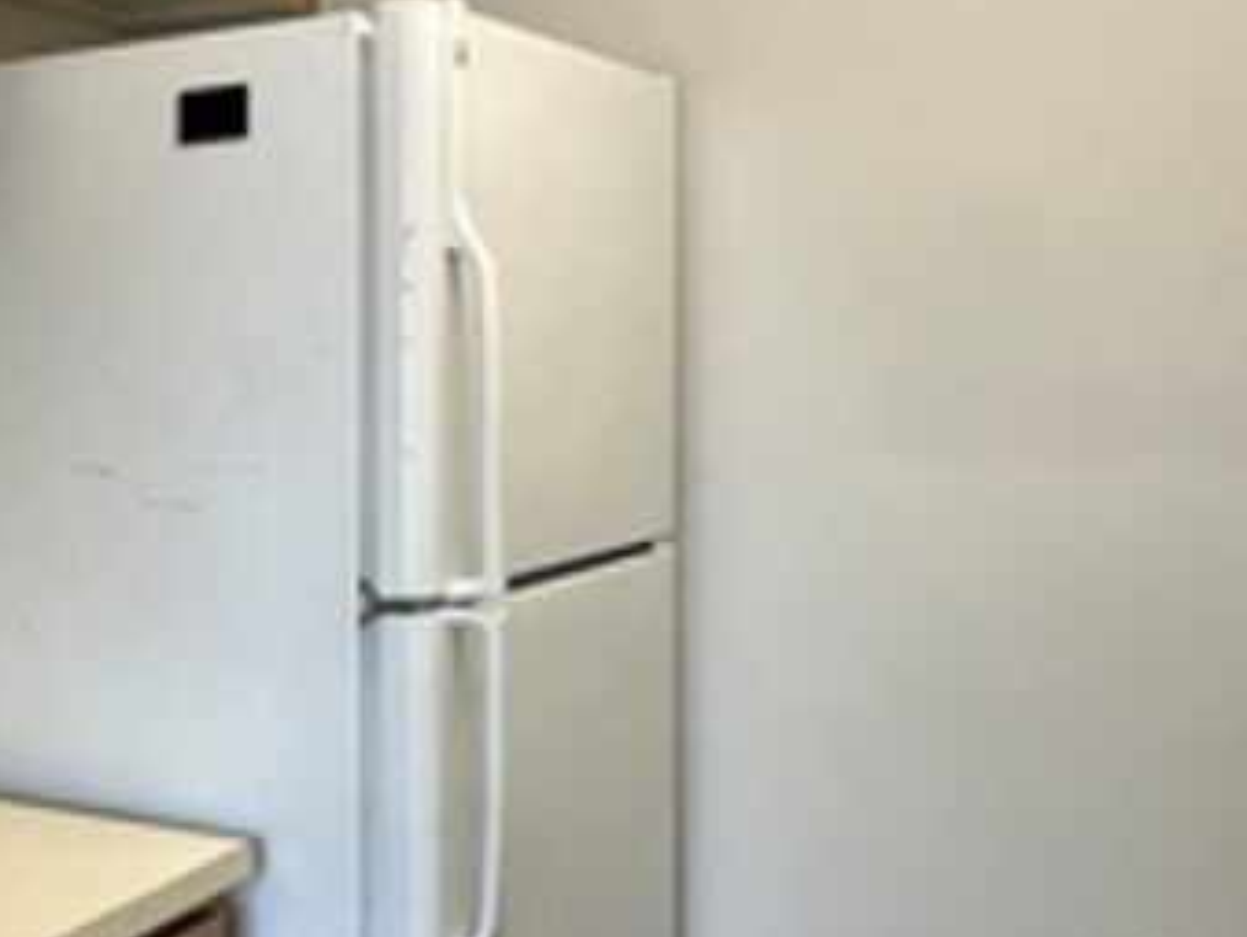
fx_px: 1911
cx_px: -77
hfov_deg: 32.4
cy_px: 483
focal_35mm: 53
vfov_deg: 27.6
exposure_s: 1/60
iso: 200
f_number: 2.2
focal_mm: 2.22
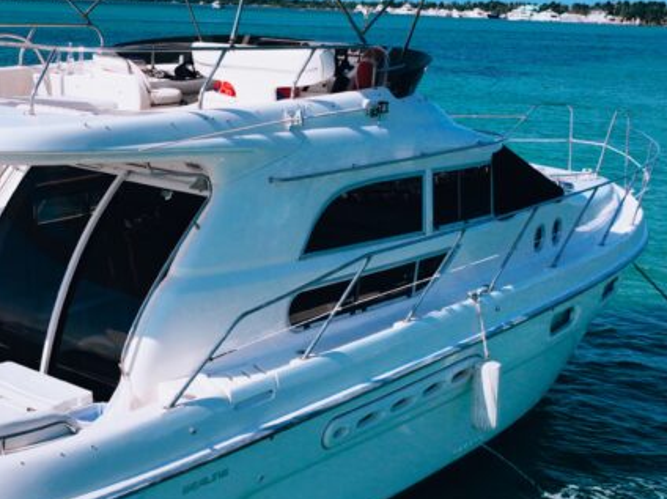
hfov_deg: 31.9
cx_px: 88
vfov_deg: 25.2
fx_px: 1116
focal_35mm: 58
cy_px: 281
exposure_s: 1/8000
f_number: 2.8
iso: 150
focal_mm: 12.29
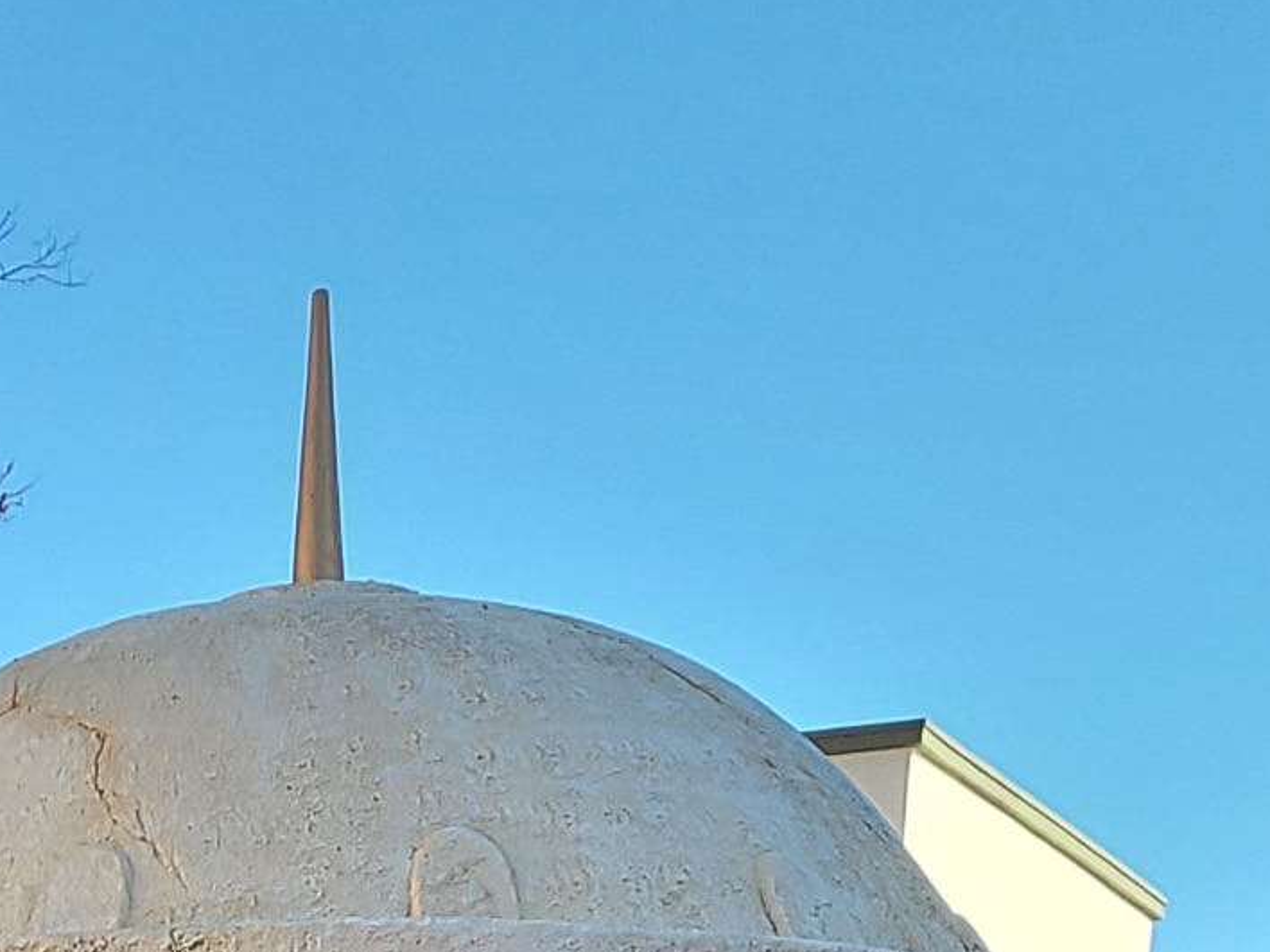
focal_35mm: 148
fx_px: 5430
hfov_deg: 13.0
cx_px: -287
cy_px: 2442
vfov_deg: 8.9
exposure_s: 1/641
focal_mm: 5.4
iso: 40
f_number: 1.8
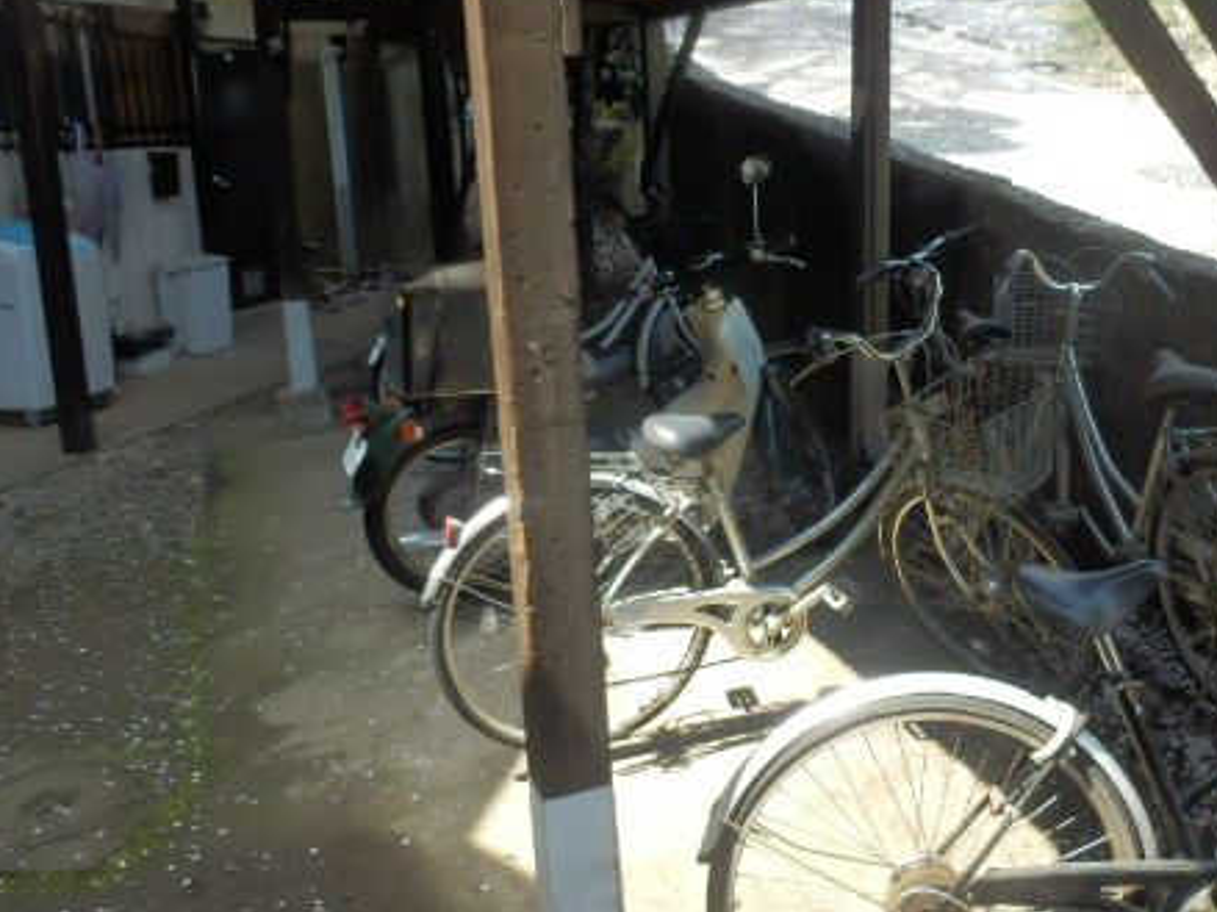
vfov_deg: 40.5
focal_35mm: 35
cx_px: 812
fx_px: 1230
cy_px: 360
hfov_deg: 51.6
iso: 80
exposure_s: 1/200
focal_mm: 4.2
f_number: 3
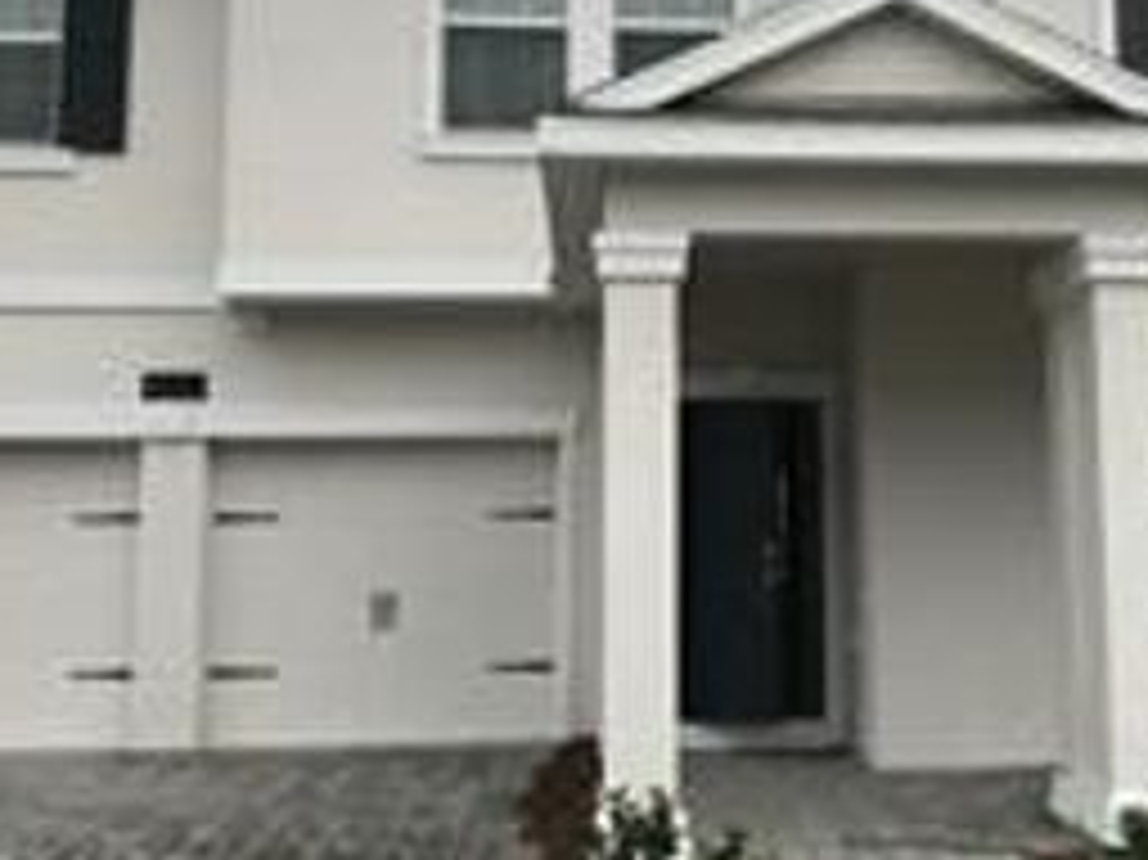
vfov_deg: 26.5
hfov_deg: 34.5
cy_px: 335
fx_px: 1823
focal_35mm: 55
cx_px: 792
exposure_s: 1/2817
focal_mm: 3.99
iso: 20
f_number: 1.8
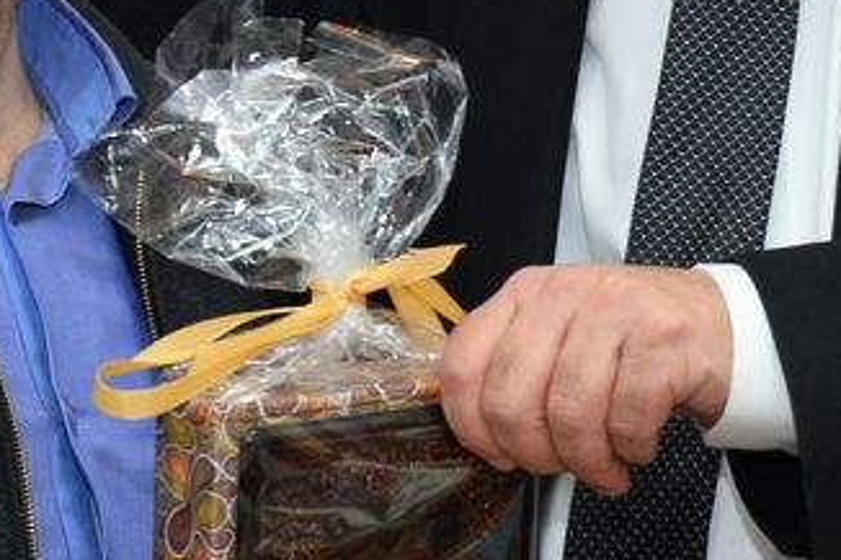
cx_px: 310
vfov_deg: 6.6
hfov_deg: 10.0
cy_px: -71
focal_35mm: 206
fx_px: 4810
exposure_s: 1/125
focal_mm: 48
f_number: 5.6
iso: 2000
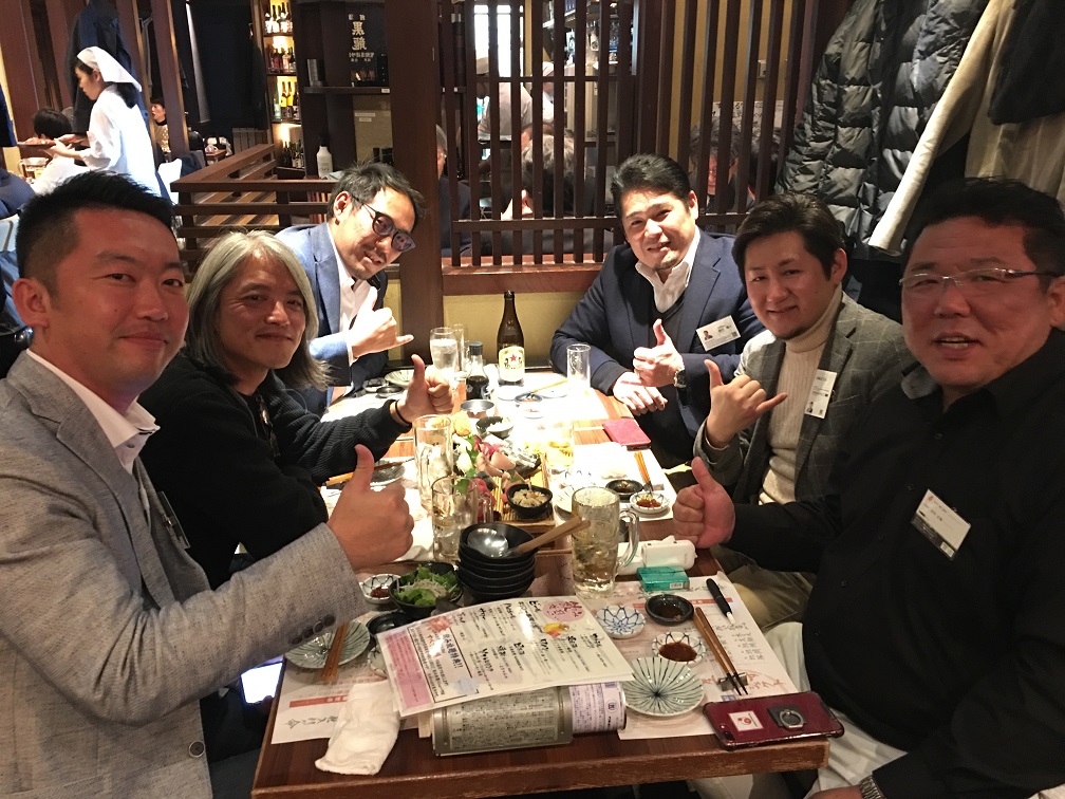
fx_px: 892
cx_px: 532
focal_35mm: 29
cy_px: 400
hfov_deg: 61.7
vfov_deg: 48.2
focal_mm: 4.15
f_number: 2.2
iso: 160
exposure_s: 1/4
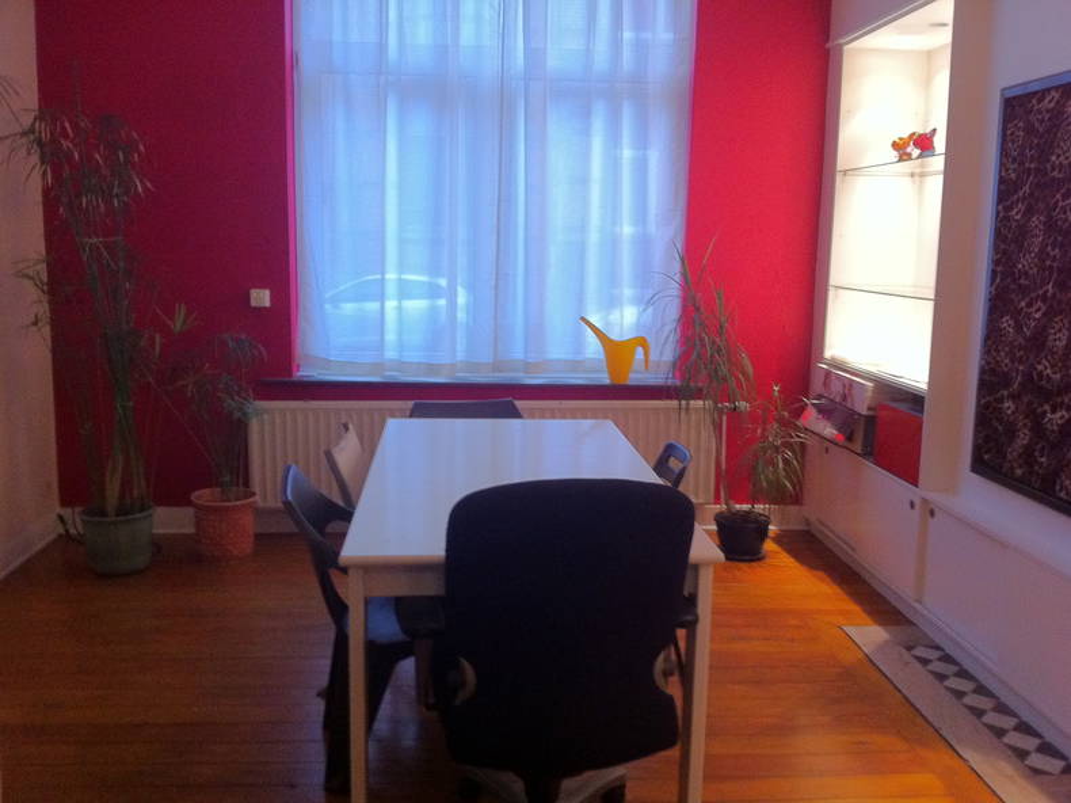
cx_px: 536
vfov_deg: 40.7
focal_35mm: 35
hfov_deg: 52.6
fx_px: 1083
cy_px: 402
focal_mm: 3.85
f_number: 2.8
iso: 500
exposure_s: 1/15
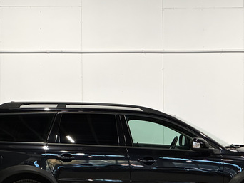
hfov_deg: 14.6
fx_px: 952
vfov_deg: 11.0
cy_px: 155
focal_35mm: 135
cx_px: 138
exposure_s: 1/50
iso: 400
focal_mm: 9
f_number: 2.8
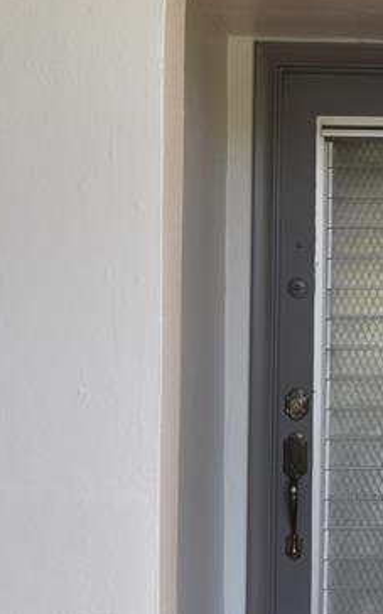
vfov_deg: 24.1
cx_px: 442
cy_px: 322
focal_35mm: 86
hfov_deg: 14.7
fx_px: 1439
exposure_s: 1/125
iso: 200
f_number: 5.6
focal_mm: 20
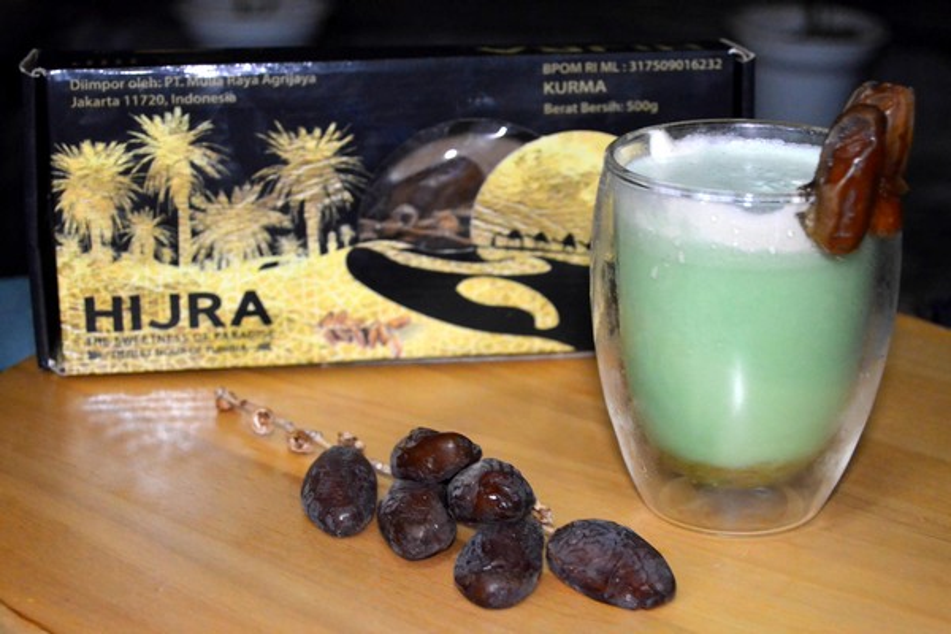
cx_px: 476
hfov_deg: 24.6
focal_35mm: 82
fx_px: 2179
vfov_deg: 16.6
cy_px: 317
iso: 2800
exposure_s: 1/30
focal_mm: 55
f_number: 5.6
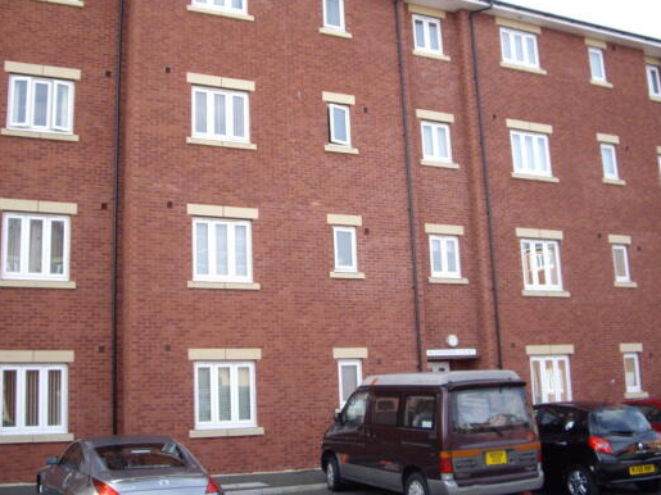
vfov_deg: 33.6
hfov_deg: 43.9
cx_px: 329
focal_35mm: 43
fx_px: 821
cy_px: 231
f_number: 2.8
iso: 400
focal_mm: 7.9
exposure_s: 1/1000
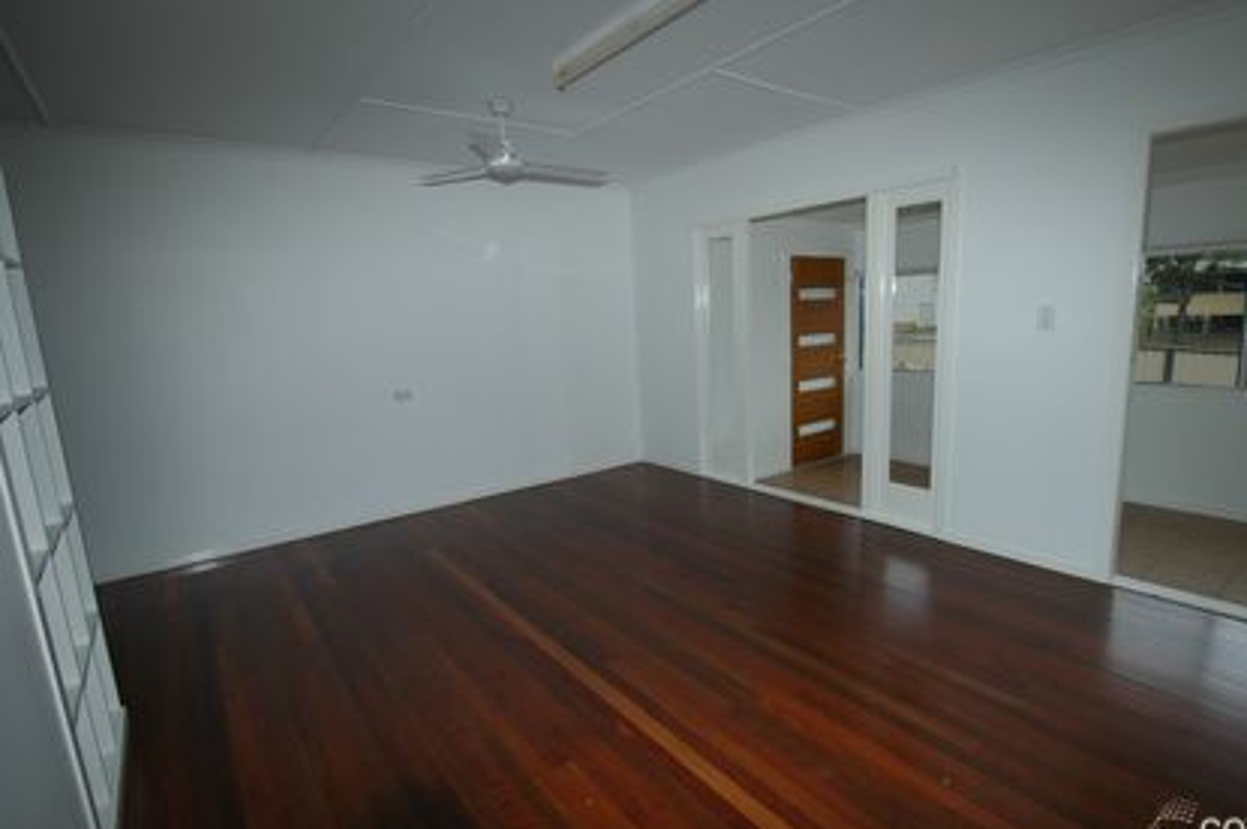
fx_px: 588
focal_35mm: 17
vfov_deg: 70.3
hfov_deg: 93.1
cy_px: 419
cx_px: 682
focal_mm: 10
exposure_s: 1/200
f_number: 5
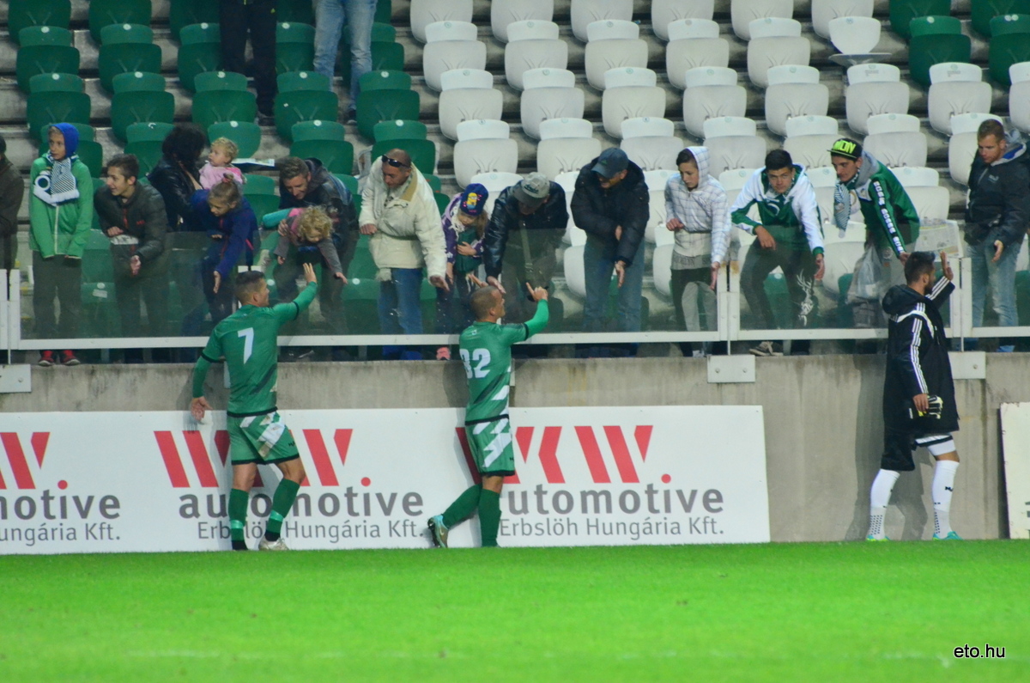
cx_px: 515
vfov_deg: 3.0
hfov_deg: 4.6
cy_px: 342
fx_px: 12849
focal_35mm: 450
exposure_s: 1/320
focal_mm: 300
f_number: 5.6
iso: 5000
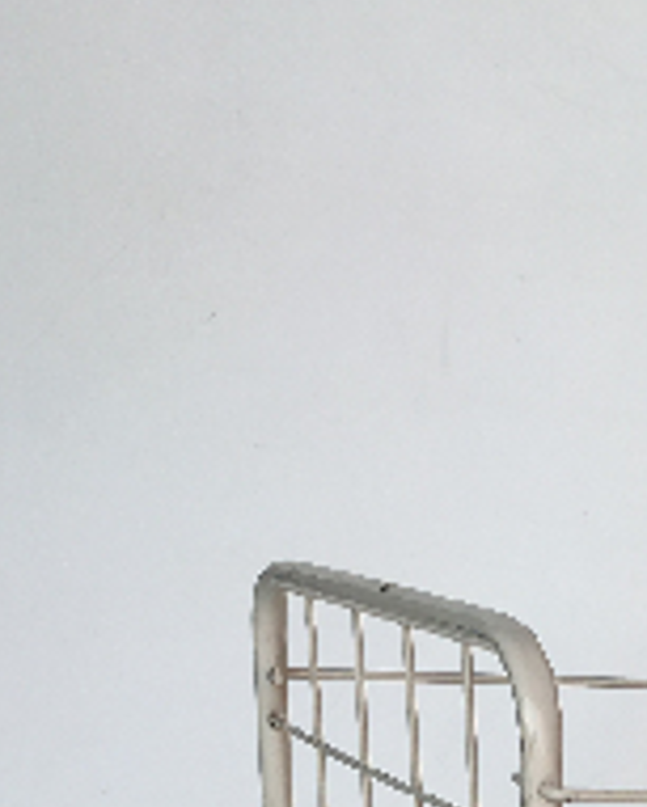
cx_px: 820
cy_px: 1048
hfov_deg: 15.5
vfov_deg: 18.7
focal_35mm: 95
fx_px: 2272
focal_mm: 4.15
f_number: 2.2
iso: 25
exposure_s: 1/513
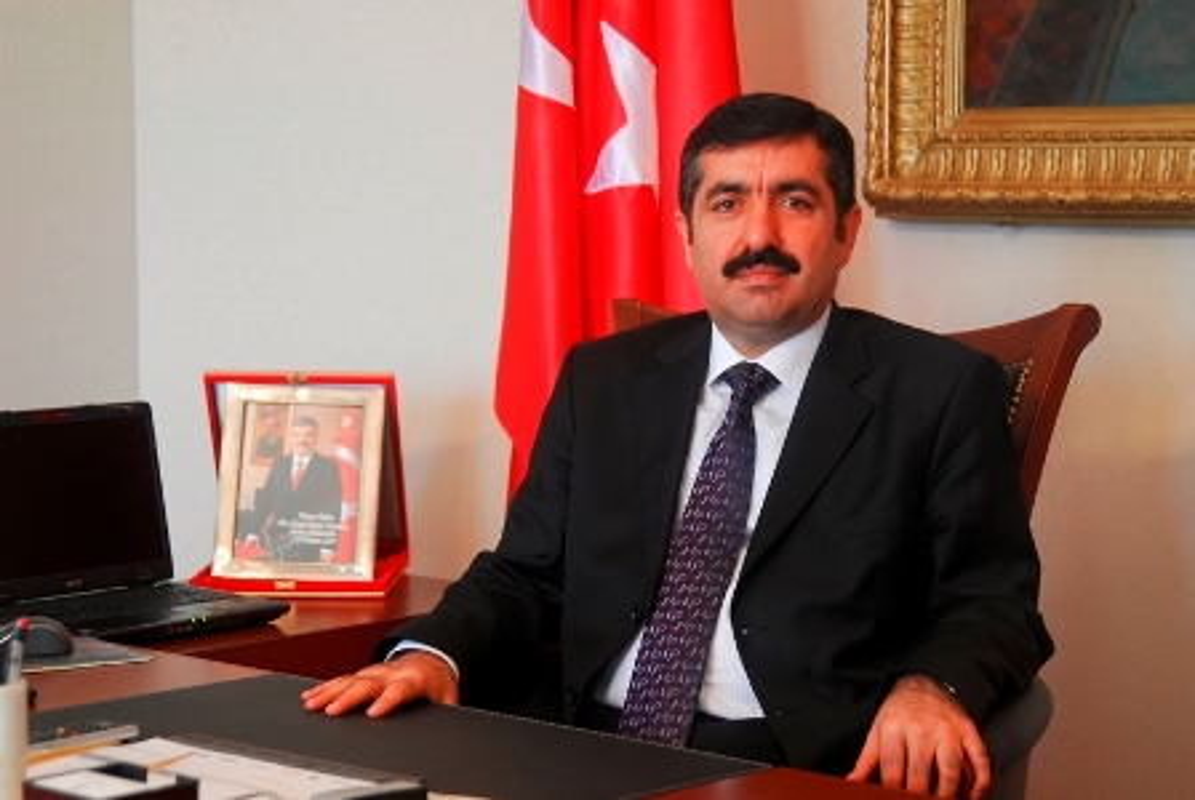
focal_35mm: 84
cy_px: 400
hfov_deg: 24.2
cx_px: 598
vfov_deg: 16.3
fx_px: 2792
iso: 200
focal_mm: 56
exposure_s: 1/3
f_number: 3.8
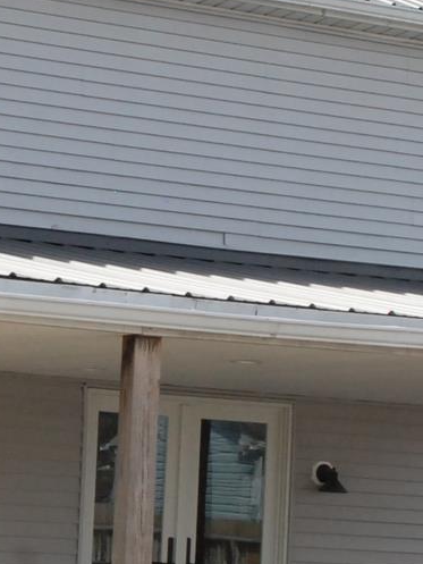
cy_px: 332
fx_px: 2231
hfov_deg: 10.7
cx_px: -67
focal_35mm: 137
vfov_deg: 14.4
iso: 800
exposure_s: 1/500
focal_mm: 23
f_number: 11
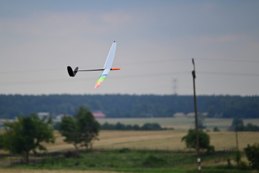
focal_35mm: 491
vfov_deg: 2.8
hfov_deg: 4.2
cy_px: 77
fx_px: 3532
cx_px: 104
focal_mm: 400
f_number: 6.3
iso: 1000
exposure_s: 1/4000
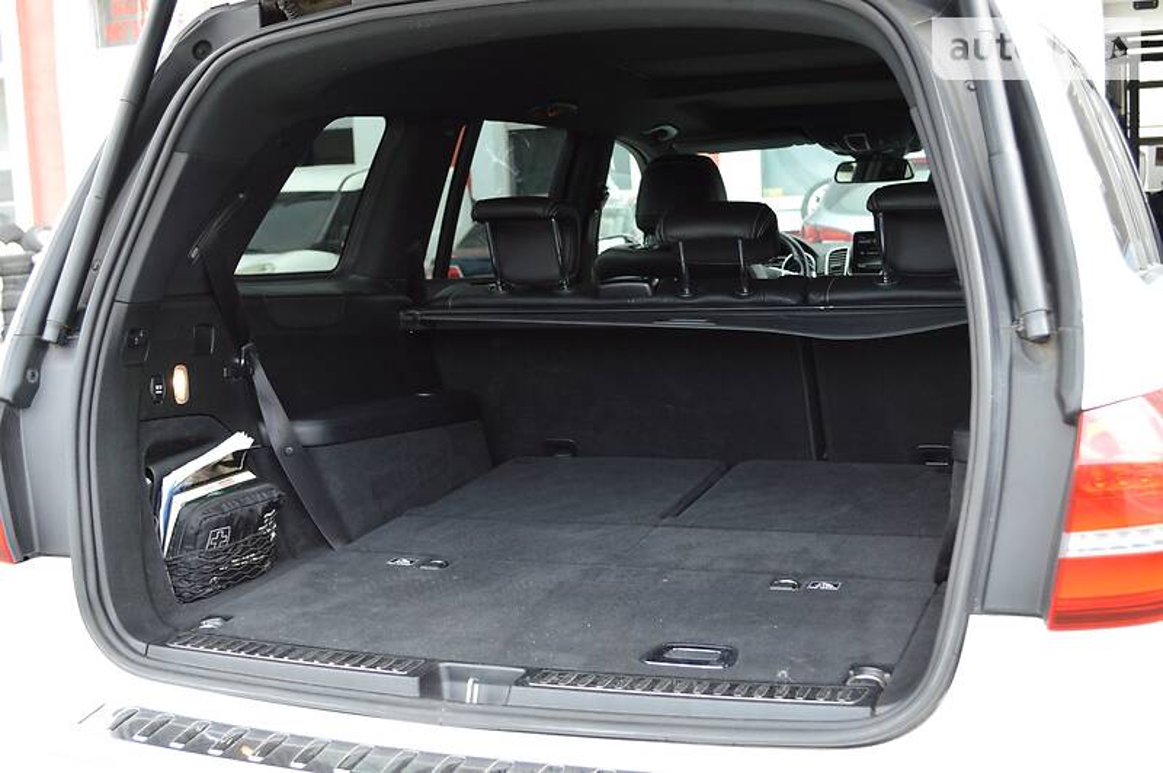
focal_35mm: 45
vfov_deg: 29.8
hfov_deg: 43.6
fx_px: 1453
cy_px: 386
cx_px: 582
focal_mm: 30
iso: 400
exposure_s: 1/100
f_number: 5
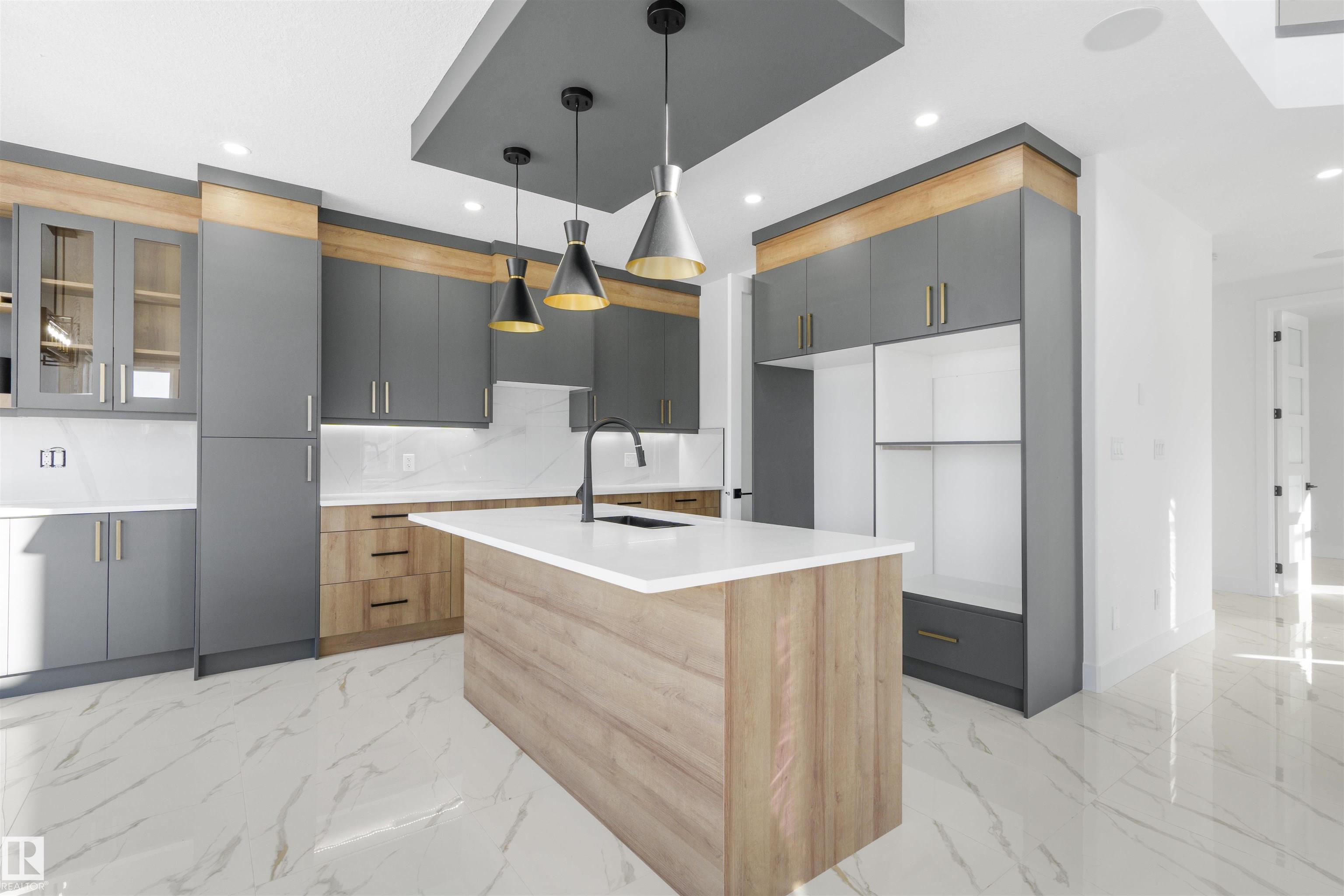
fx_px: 616
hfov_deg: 95.0
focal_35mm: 16
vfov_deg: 72.1
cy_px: 448
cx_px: 672
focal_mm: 11
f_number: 9.5
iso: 200
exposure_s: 1/10
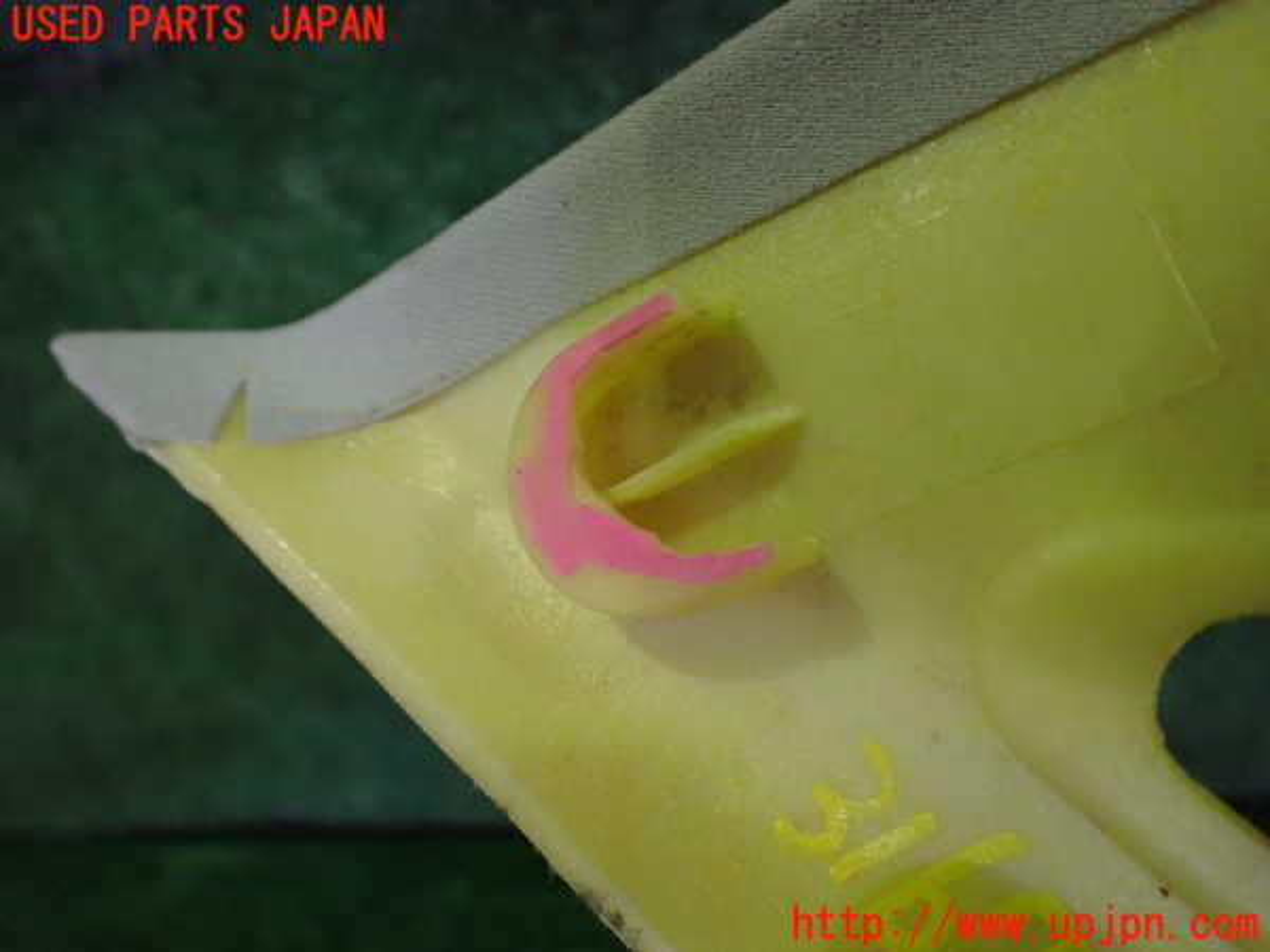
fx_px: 1101
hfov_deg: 60.0
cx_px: 635
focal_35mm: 30
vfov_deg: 46.8
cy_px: 476
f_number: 2.3
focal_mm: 5.4
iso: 800
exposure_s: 1/125
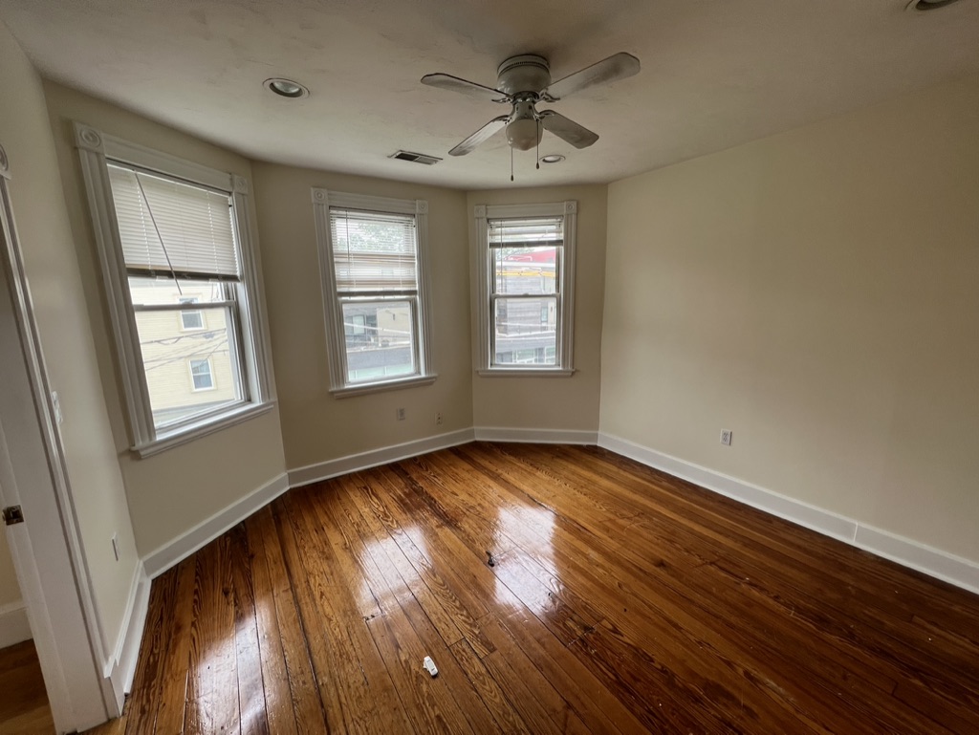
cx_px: 490
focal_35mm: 13
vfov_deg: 90.0
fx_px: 368
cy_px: 368
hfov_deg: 106.2
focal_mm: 1.57
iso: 32
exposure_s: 1/128
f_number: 1.8
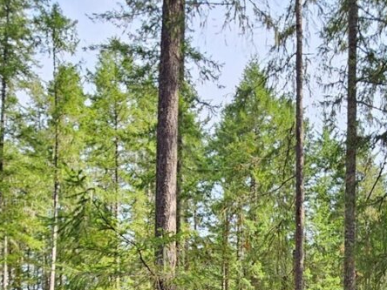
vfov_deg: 29.0
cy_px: 370
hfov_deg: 45.8
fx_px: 458
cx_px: 187
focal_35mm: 41
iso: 50
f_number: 2.2
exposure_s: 1/451
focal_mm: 2.2
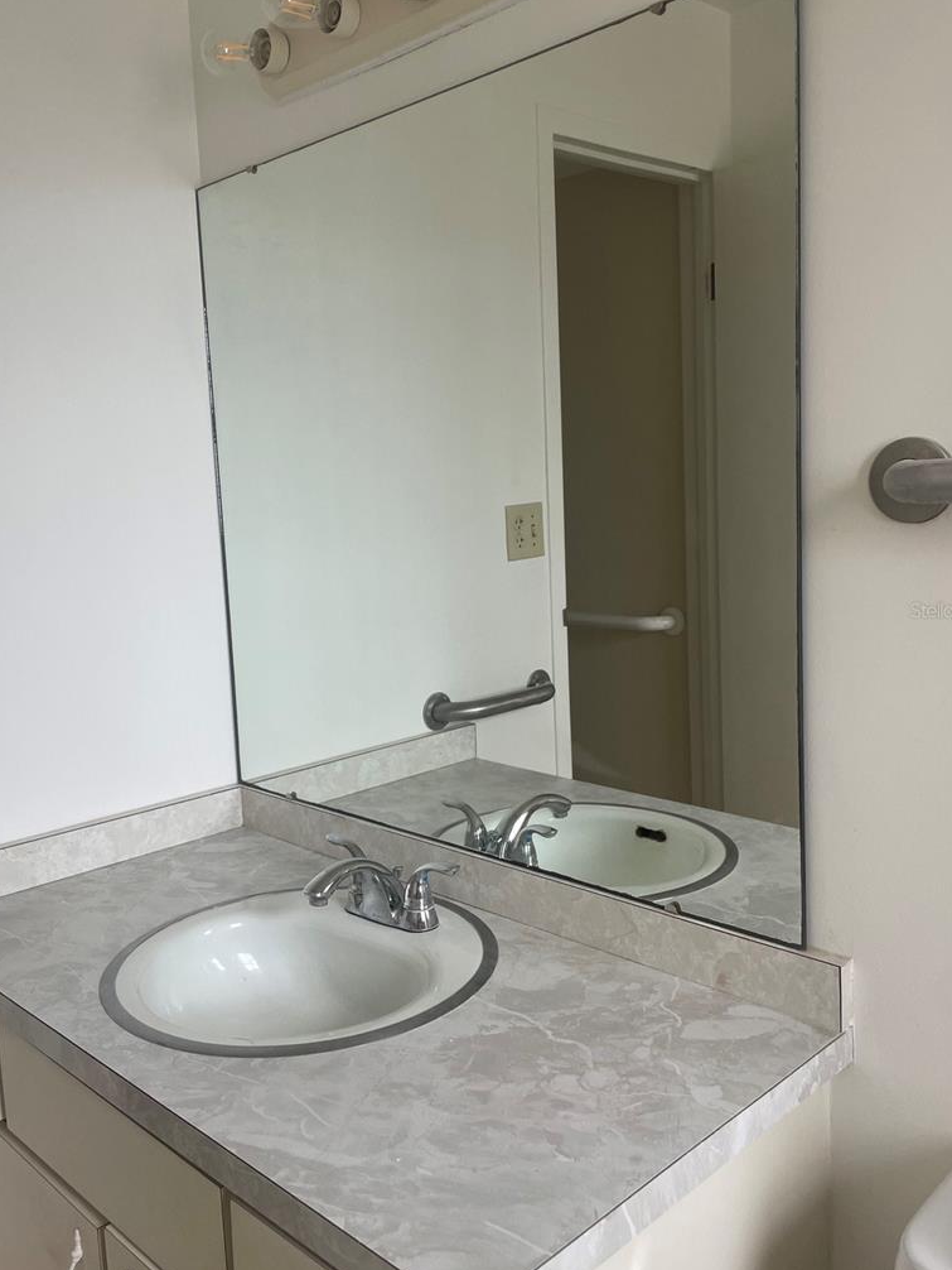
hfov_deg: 45.4
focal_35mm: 31
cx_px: 432
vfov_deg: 58.3
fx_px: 1136
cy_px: 610
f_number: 1.6
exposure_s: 1/121
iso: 80
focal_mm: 4.2
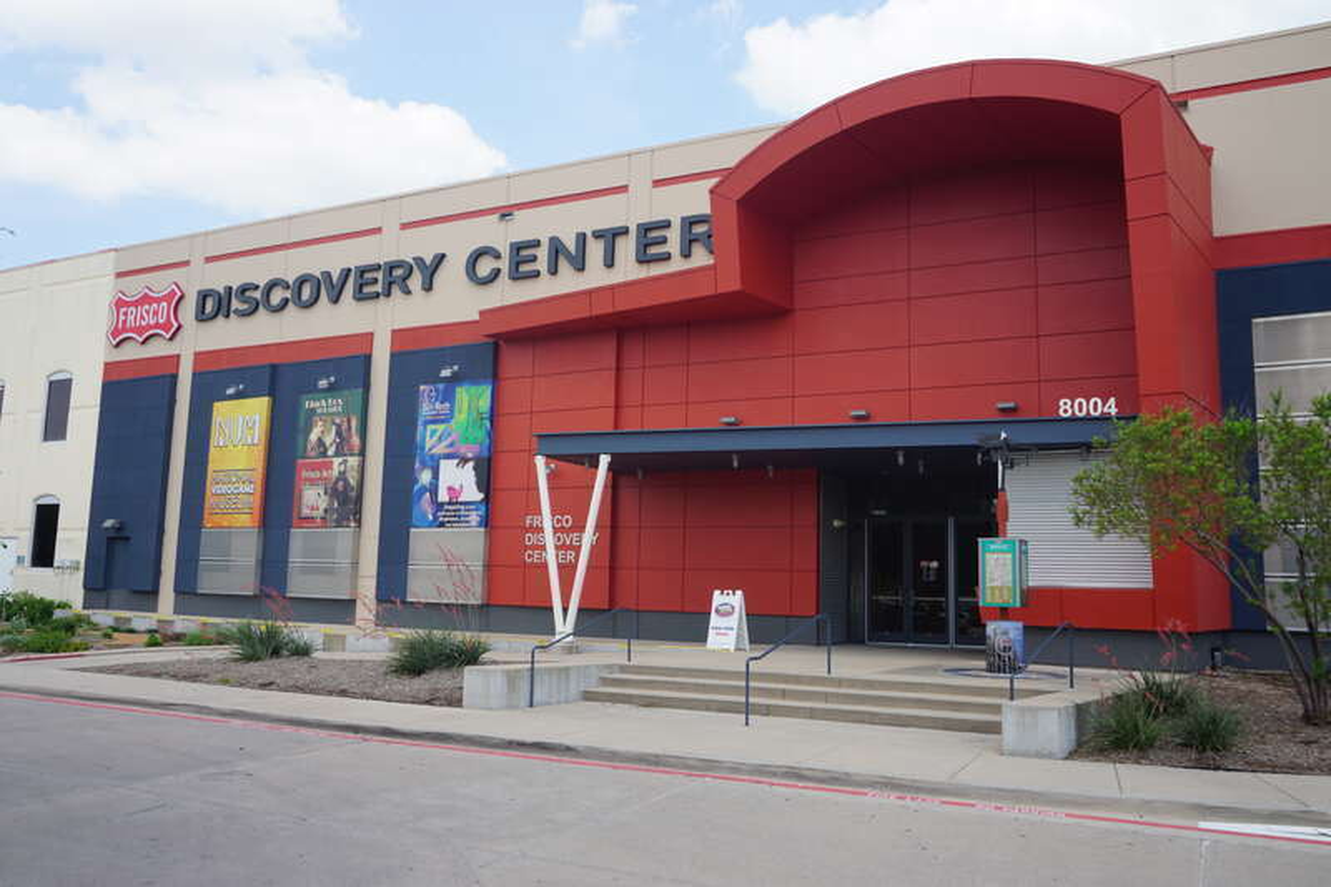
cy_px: 444
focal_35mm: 30
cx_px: 666
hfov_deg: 61.9
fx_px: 1109
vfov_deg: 43.6
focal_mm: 20
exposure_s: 1/100
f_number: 10
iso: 100
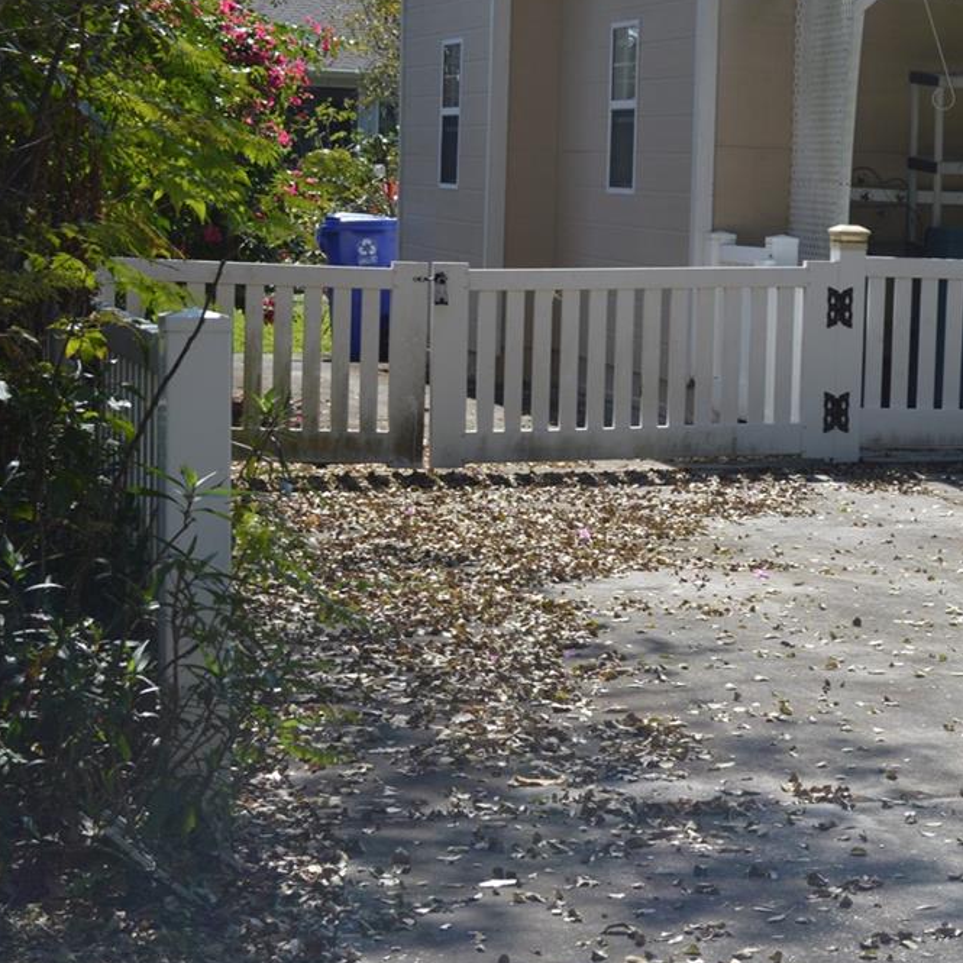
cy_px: 450
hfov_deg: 17.4
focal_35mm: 98
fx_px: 3084
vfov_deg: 17.7
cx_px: 922
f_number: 6.3
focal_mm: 32
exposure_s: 1/160
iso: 100
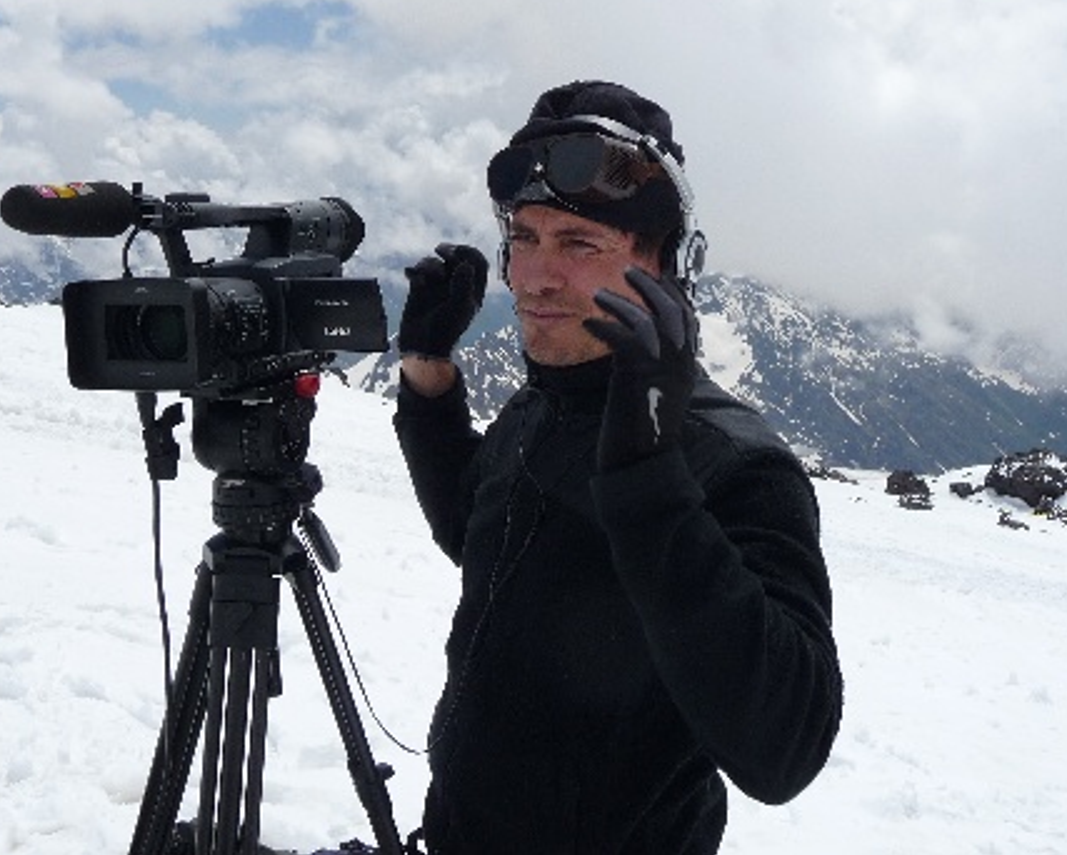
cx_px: 467
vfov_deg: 37.3
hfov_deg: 45.7
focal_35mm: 40
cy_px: 391
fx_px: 1264
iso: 100
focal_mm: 5.3
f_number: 8
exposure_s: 1/500
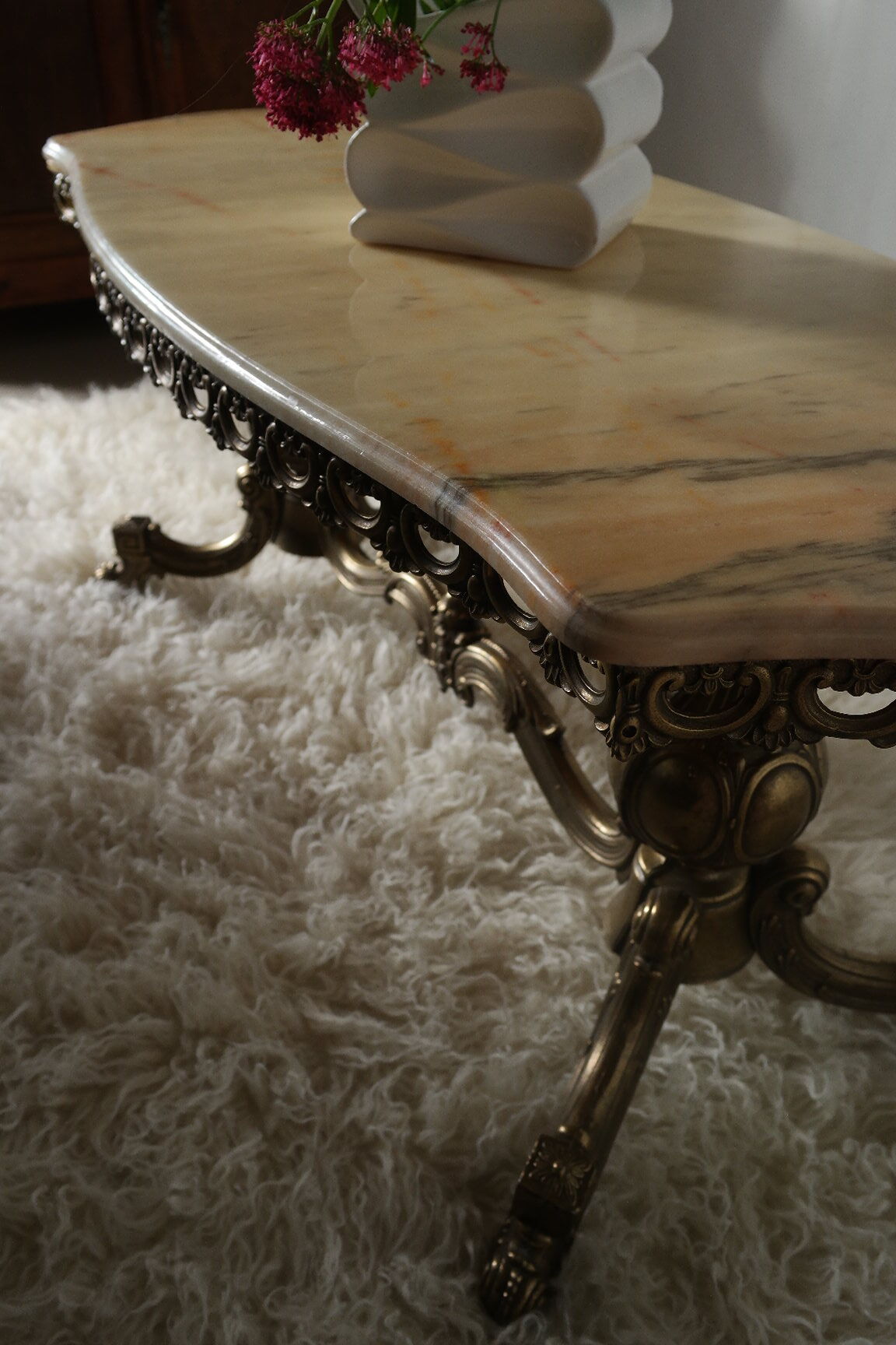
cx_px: 448
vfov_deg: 61.9
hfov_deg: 43.6
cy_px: 672
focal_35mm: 30
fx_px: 1120
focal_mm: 20
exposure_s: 1/30
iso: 400
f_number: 5.6
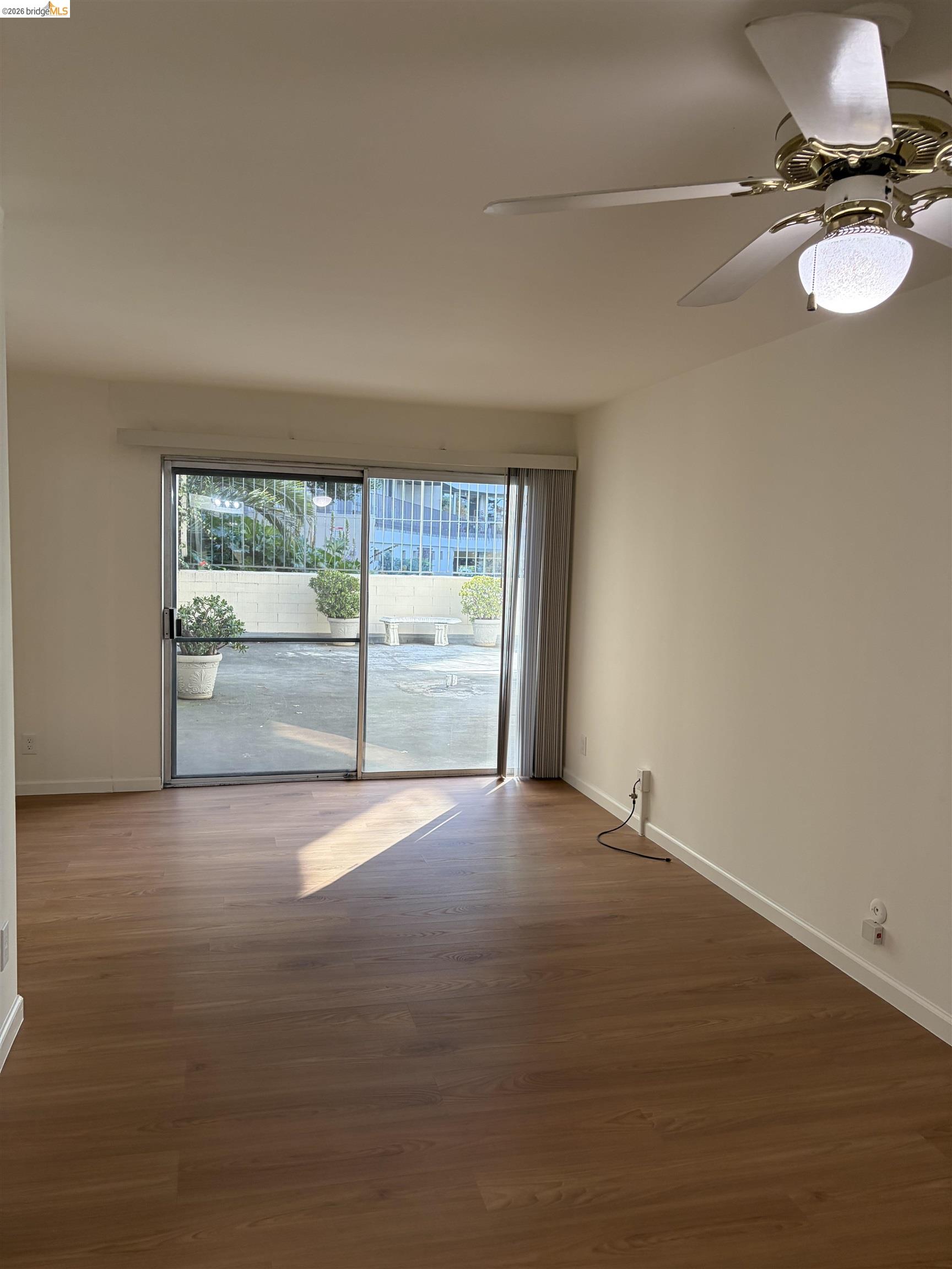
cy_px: 634
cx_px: 476
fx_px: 953
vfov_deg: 67.3
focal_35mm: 26
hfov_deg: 53.1
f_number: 1.6
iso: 100
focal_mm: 5.96
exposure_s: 1/120
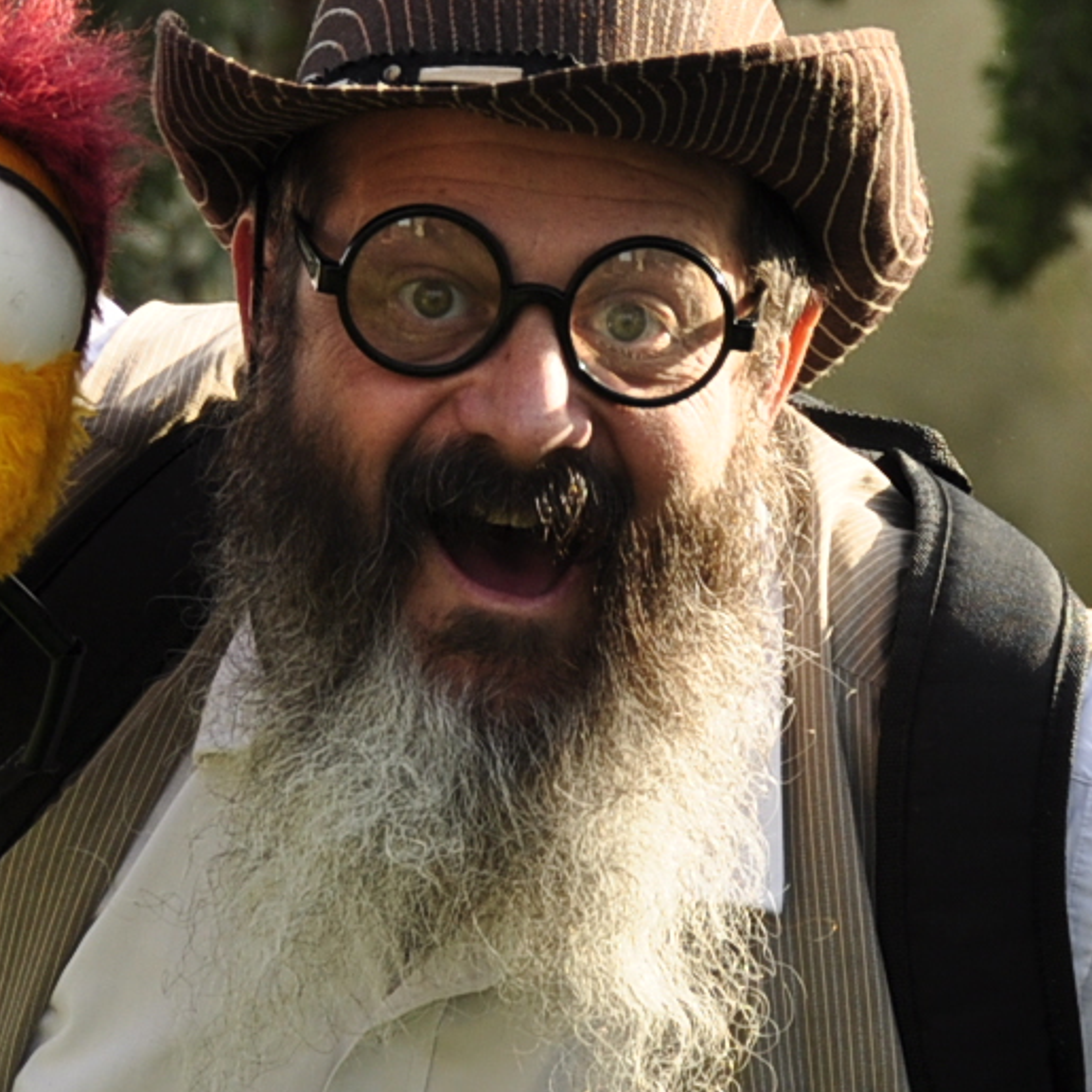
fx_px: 12492
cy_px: 416
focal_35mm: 350
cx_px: 543
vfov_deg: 5.0
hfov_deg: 5.0
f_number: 5.3
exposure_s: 1/320
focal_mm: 66
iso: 200
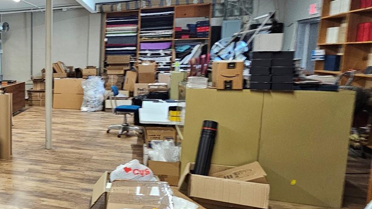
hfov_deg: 46.8
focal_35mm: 33
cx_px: -19
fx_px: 325
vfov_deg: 35.6
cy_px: 104
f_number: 2.2
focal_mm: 2.2
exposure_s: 1/62.3
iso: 250
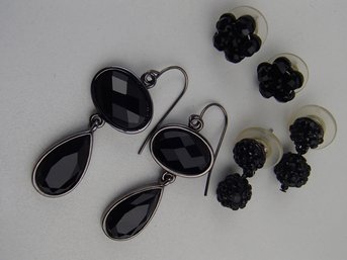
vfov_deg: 38.6
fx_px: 371
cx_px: 174
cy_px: 130
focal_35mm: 37
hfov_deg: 50.2
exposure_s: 1/160
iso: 125
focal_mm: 6.64
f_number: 4.7
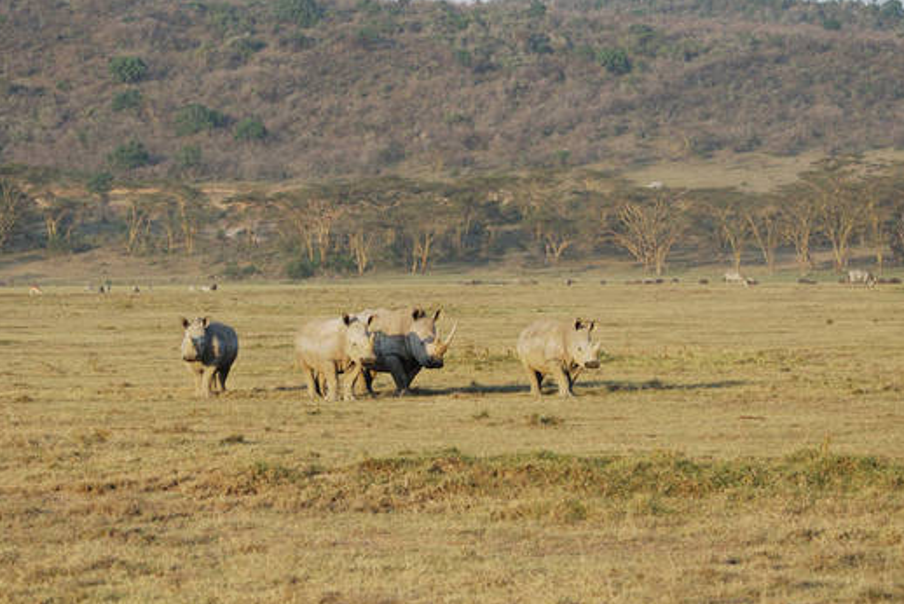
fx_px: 5603
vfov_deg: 6.2
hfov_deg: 9.2
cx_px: 401
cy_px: 279
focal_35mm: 223
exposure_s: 1/400
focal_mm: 110
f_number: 5
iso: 250
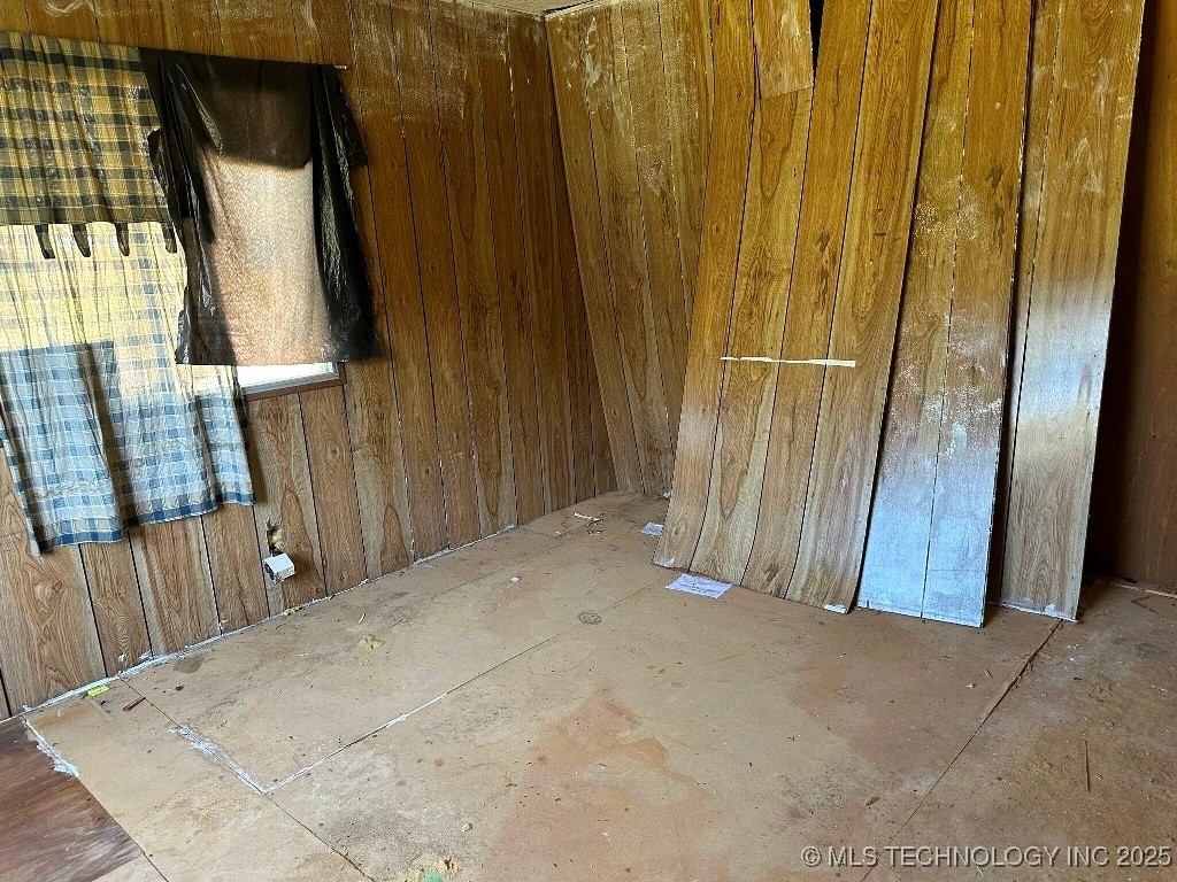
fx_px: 816
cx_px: 588
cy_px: 441
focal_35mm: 24
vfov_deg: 56.8
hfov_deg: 71.6
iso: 250
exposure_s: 1/71
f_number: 1.78
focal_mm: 6.86
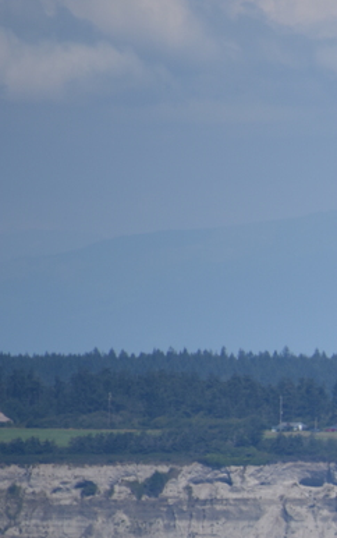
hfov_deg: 1.3
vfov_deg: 2.1
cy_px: 552
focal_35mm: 1013
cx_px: 794
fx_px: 14853
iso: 100
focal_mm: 300
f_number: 6.3
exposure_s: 1/640
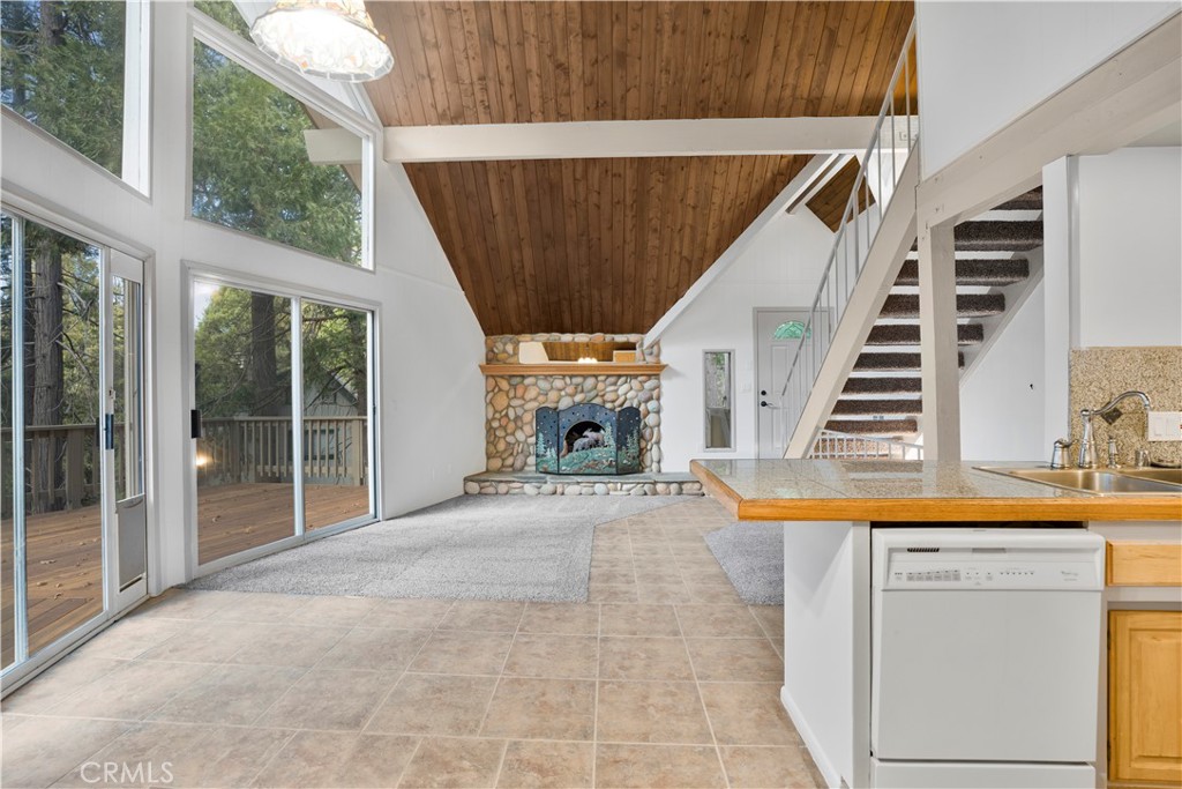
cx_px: 591
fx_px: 525
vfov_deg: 73.8
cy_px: 394
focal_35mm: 16
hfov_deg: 96.7
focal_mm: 16
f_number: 5.6
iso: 800
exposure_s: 1/2
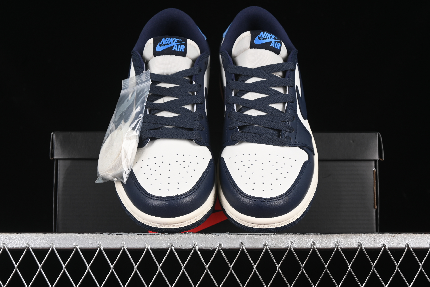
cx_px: 215
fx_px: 896
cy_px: 144
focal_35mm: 75
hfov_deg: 27.0
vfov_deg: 18.2
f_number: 7.1
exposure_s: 1/60
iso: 160
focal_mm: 50
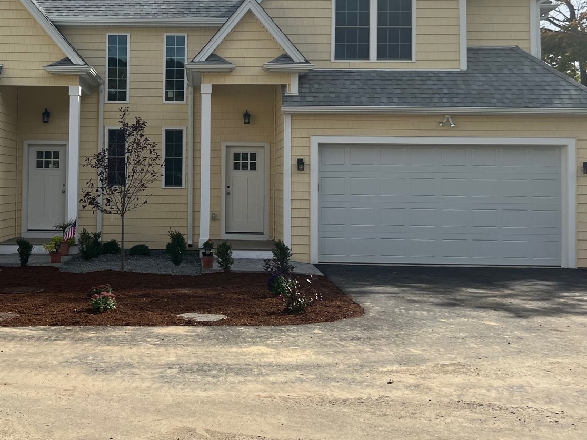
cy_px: 151
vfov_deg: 30.7
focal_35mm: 47
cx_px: 179
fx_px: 797
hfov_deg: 39.8
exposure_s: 1/5882
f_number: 1.5
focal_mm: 5.7
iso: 50
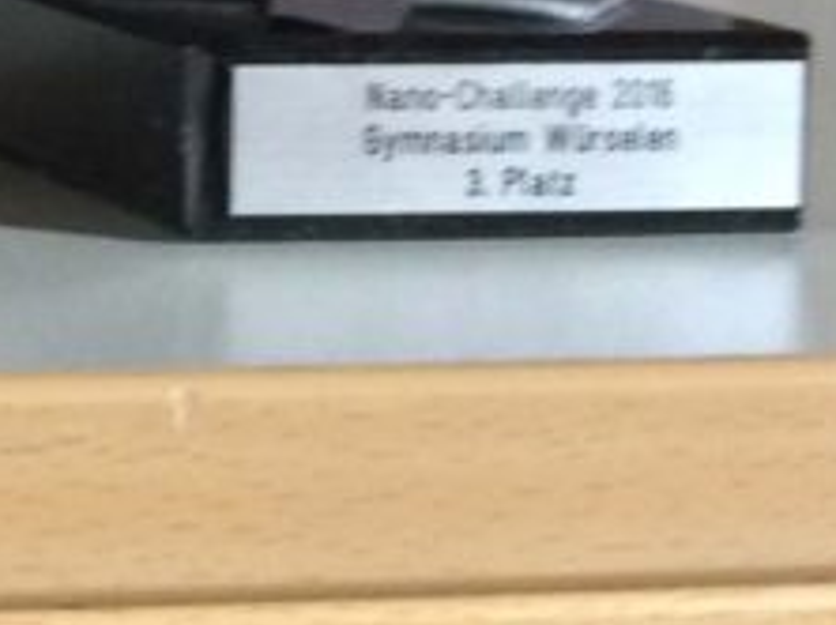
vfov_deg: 10.5
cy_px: -410
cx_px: -923
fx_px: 3233
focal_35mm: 134
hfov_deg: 12.6
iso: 250
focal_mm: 4.15
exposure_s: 1/30
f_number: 2.2
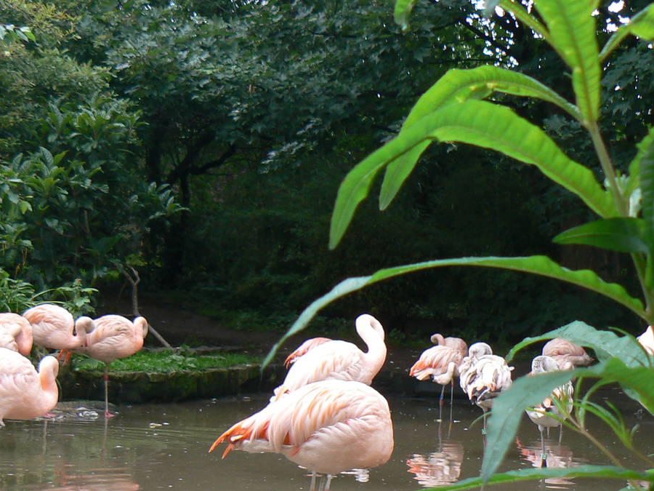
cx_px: 284
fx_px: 1209
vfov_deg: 22.7
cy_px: 378
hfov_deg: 30.2
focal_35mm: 64
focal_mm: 6
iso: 80
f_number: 3.2
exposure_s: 1/50
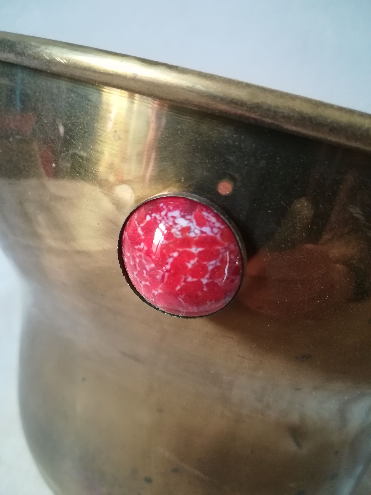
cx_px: 186
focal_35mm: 26
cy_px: 248
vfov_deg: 67.3
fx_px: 372
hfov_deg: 53.1
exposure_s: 1/25
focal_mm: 3.83
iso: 500
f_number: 2.2
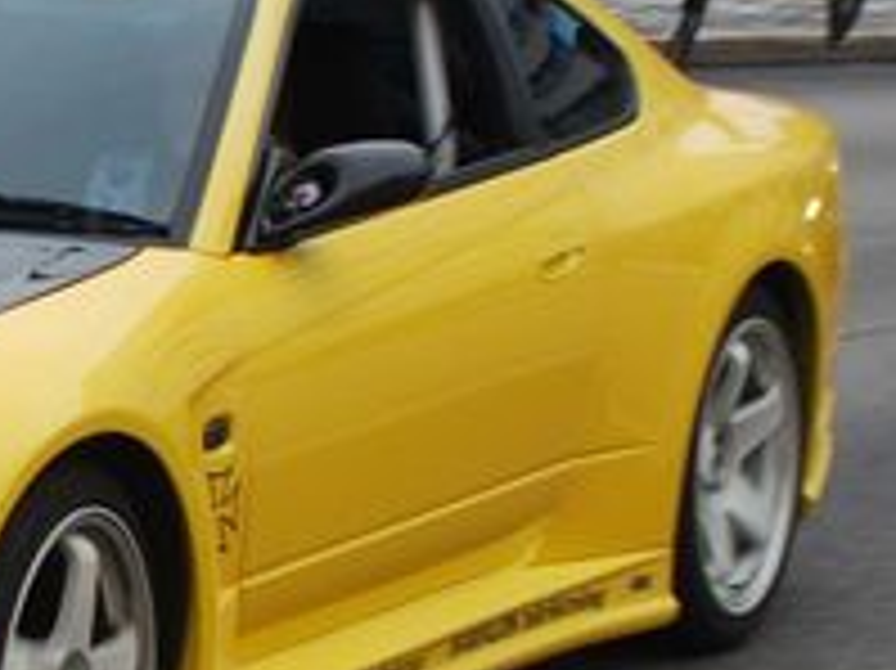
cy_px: 378
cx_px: -279
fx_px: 2639
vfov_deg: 14.5
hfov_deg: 18.0
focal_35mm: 102
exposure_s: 1/125
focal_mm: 22
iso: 110
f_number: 5.6
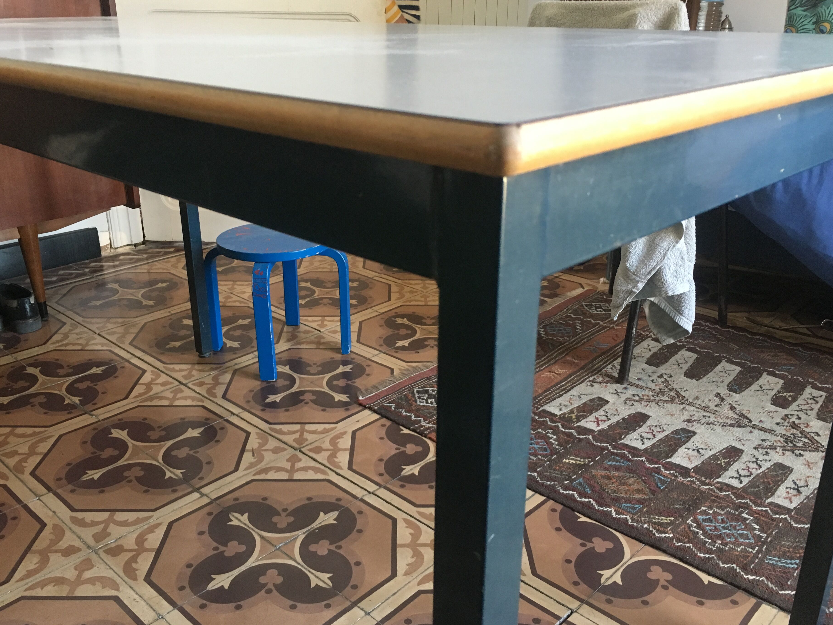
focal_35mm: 32
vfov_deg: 44.2
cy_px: 312
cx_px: 392
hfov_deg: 56.8
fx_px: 770
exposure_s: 1/33
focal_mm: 4.15
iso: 160
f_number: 2.2
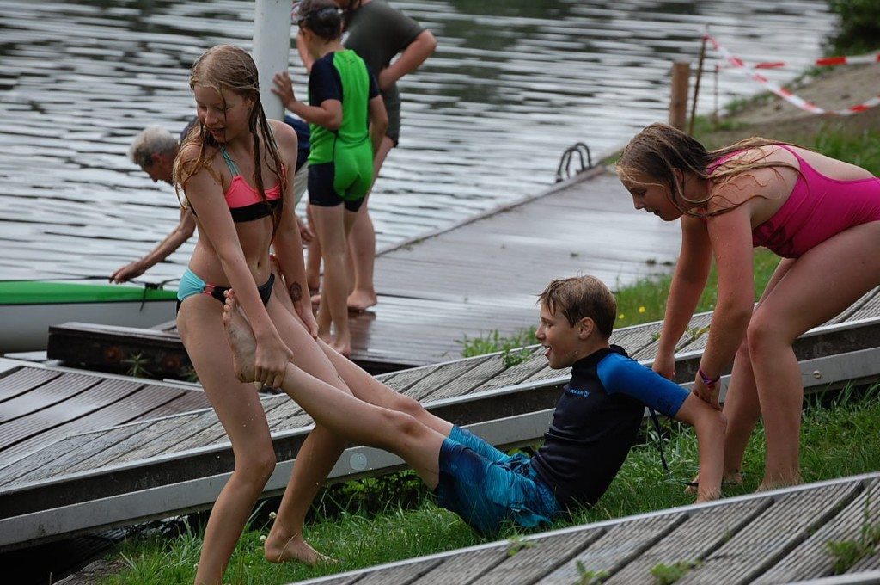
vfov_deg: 7.6
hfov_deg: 11.4
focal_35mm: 180
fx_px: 4394
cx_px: 440
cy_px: 292
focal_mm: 120
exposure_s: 1/500
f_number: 5.6
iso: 250
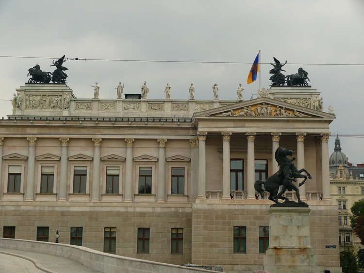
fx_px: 715
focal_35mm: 68
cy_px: 136
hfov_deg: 28.6
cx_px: 182
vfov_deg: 21.6
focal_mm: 14.4
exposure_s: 1/200
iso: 100
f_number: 4
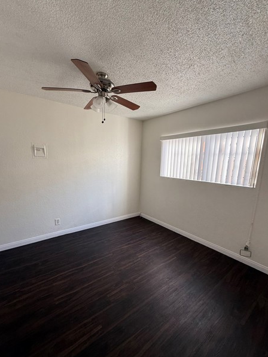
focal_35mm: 15
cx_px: 131
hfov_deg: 81.8
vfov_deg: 98.0
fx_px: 155
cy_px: 190
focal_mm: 2.22
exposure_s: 1/99
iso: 125
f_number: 2.2
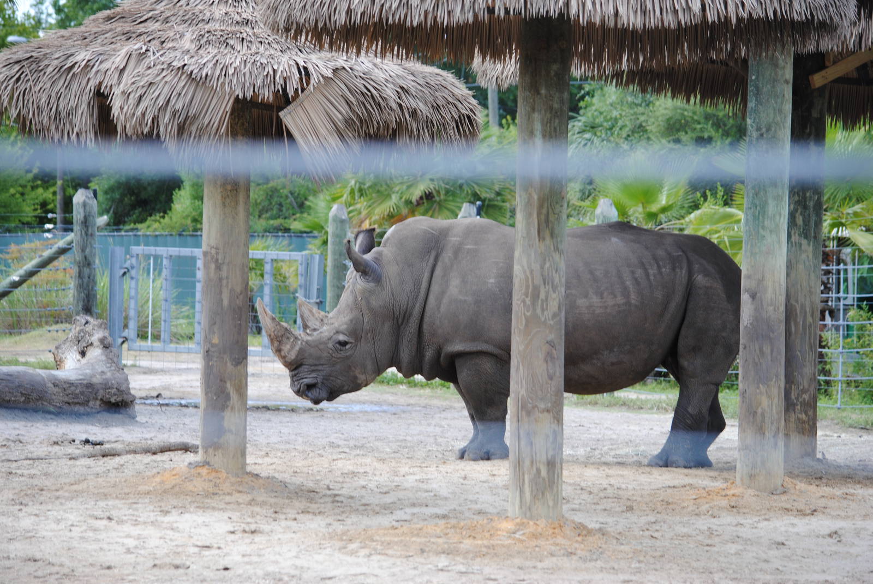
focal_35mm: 153
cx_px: 436
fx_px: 3715
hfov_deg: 13.4
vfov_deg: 9.0
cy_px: 292
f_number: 4.8
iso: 200
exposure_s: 1/250
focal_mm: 102
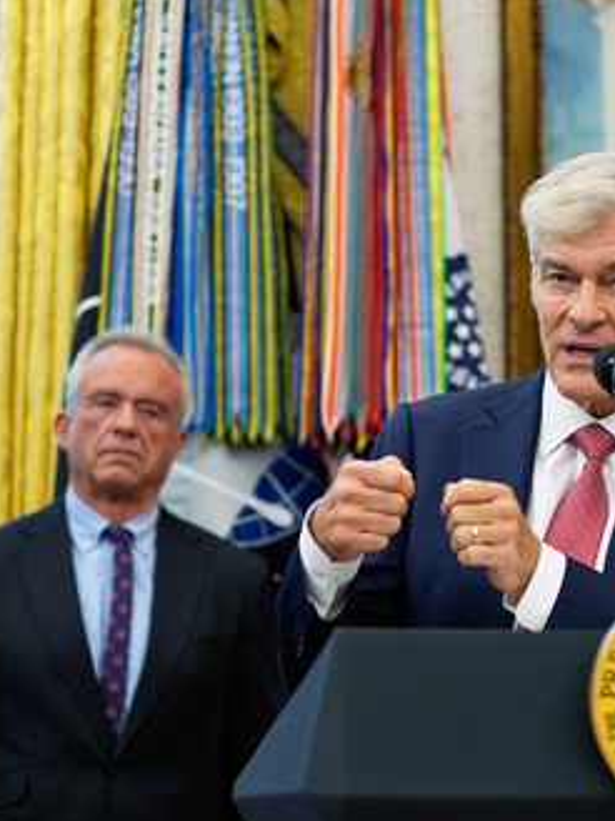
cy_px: 419
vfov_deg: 18.7
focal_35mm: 105
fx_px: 2487
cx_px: 578
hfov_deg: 13.9
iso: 3200
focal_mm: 70
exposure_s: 1/400
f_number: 2.8
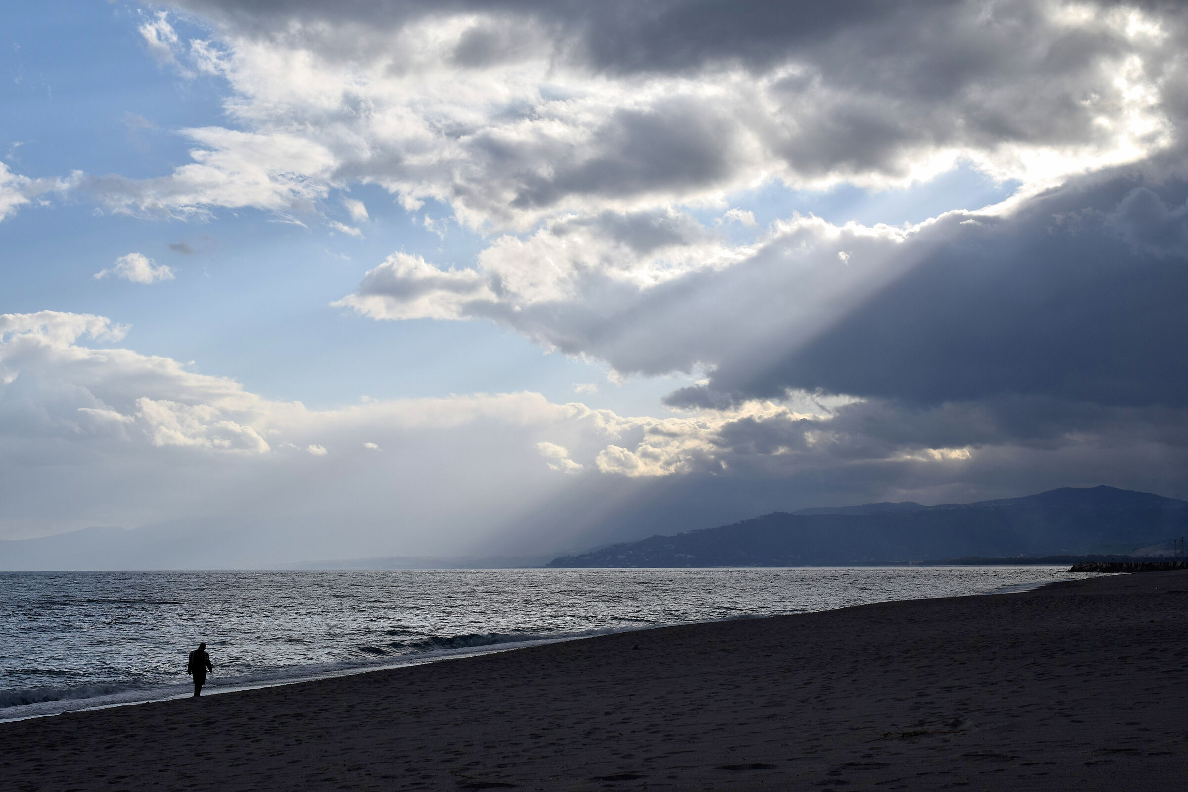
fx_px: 1732
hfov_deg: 37.9
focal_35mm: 52
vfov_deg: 25.8
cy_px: 396
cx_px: 594
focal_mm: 35
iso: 100
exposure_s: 1/400
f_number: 9
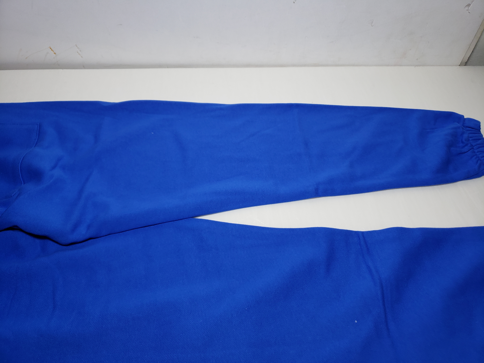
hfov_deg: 67.3
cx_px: 242
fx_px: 364
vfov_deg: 53.1
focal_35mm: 26
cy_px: 182
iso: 50
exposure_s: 1/389
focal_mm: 4.3
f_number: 1.5
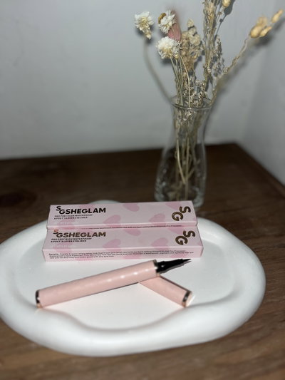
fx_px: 285
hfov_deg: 53.1
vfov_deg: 67.3
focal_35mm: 26
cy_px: 190
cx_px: 142
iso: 32
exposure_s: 1/75
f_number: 1.6
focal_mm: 5.1
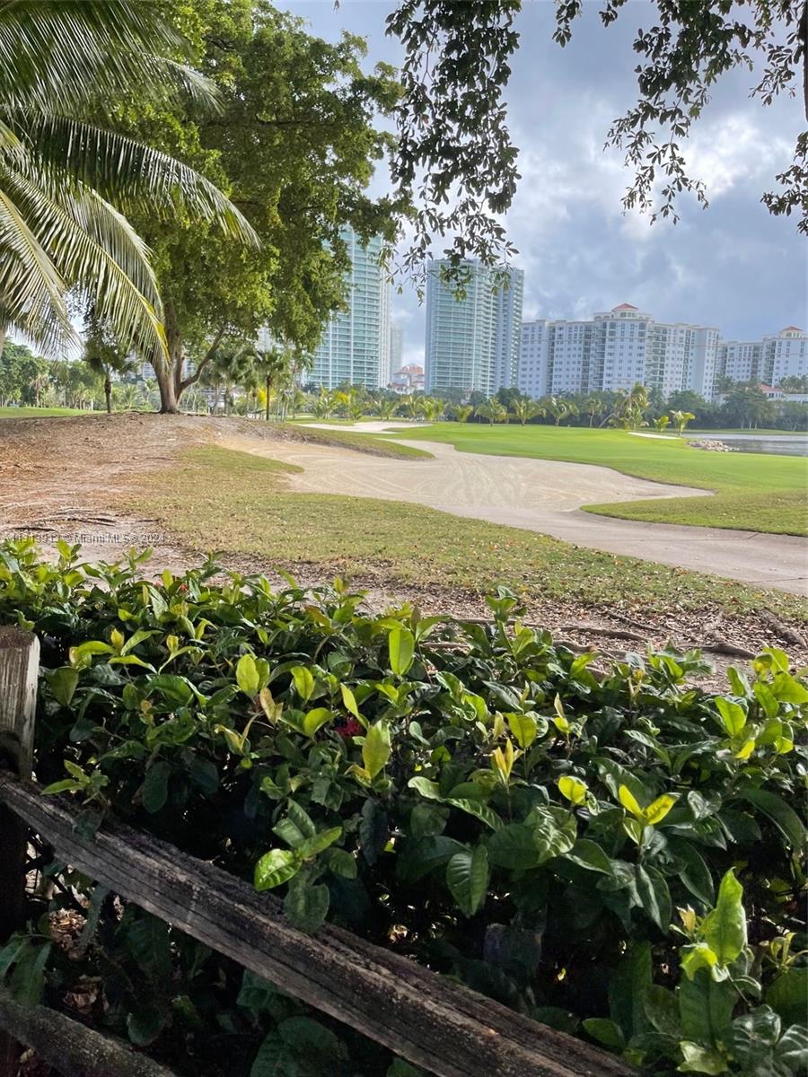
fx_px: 809
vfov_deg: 67.3
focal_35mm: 26
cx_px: 404
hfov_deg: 53.1
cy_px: 538
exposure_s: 1/1225
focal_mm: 5.1
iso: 32
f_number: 1.6
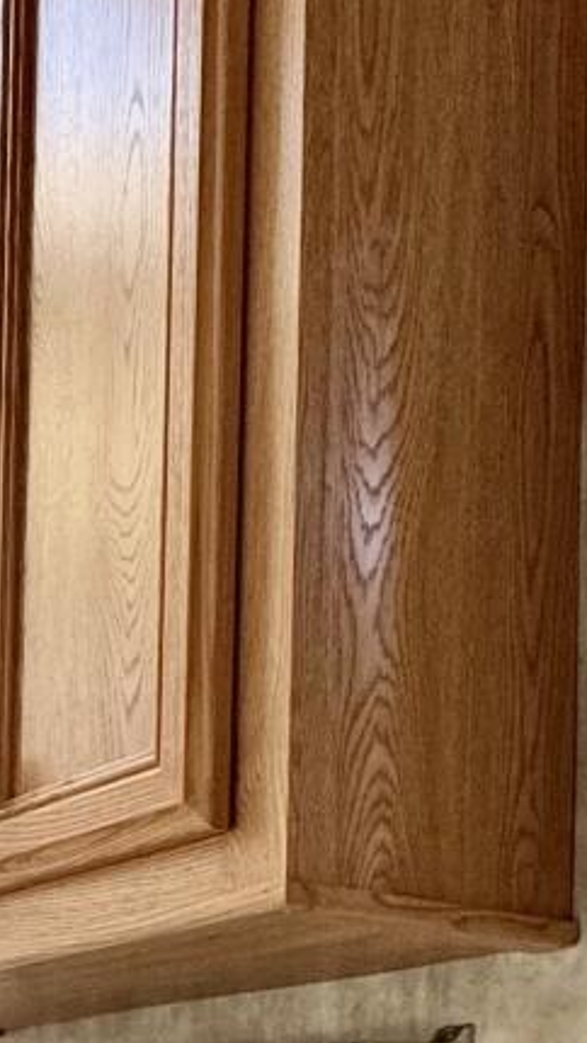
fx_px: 1964
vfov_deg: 26.2
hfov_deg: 16.3
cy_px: 1278
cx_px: -126
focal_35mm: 71
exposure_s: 1/99
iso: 160
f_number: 2.2
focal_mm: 2.22
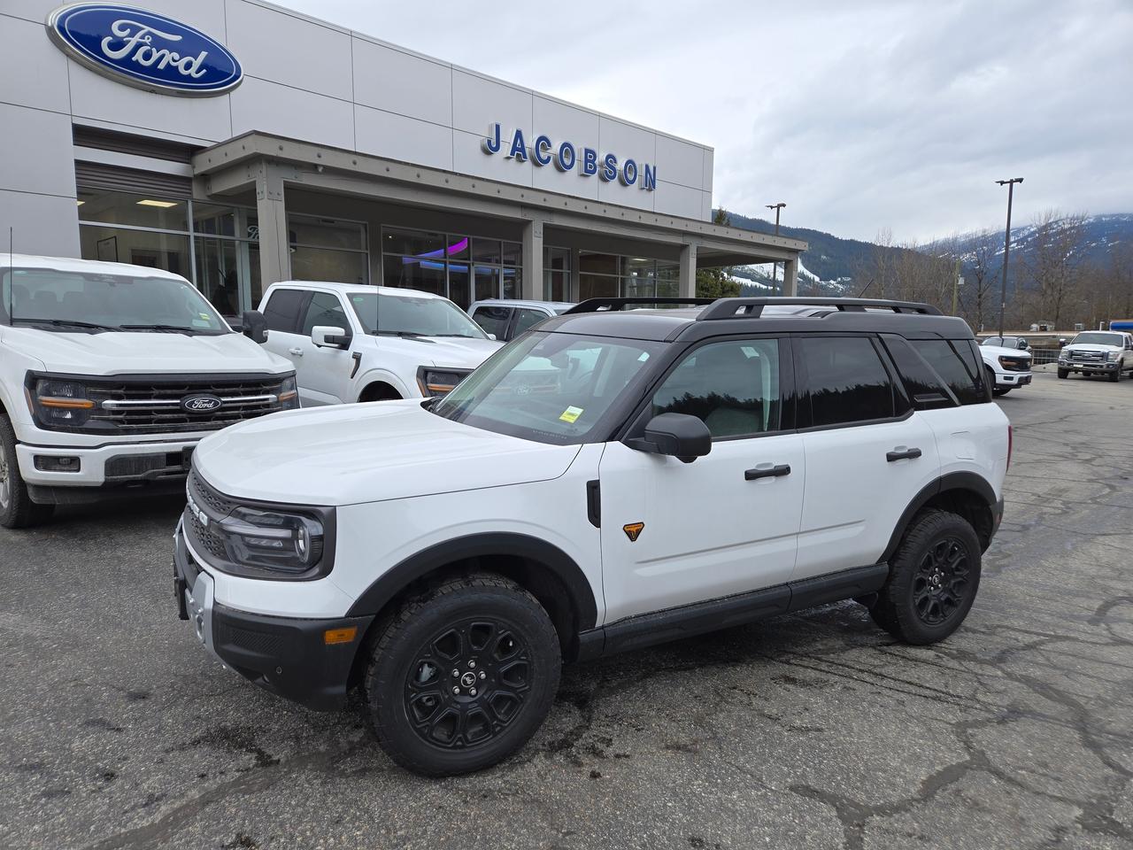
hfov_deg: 73.9
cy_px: 425
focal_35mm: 23
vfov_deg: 58.9
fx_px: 753
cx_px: 566
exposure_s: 1/666
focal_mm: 5.4
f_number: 1.8
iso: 25
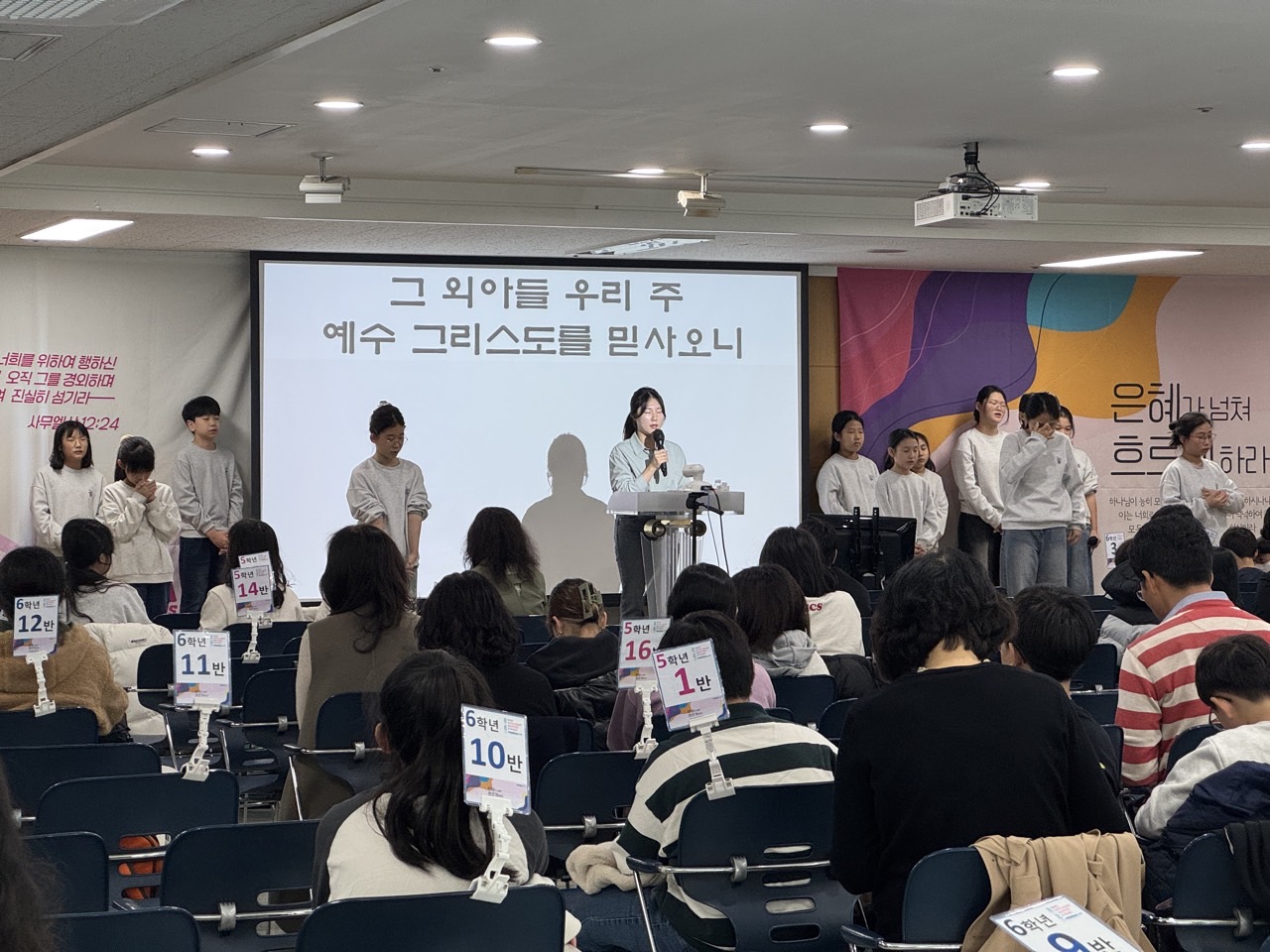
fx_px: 2825
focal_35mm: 77
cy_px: 476
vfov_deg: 19.1
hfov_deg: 25.3
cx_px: 635
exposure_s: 1/60
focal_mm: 9
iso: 125
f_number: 2.8
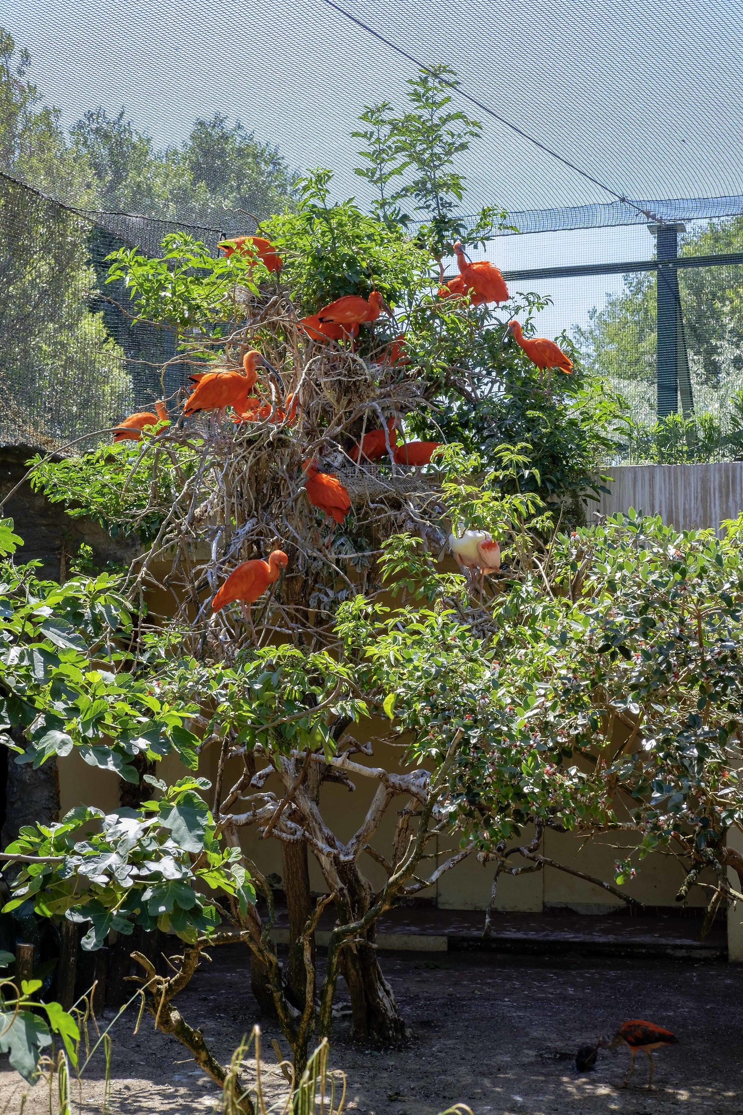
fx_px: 1641
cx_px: 372
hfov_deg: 25.5
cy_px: 558
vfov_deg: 37.5
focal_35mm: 53
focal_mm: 35
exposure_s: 1/100
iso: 400
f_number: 7.1
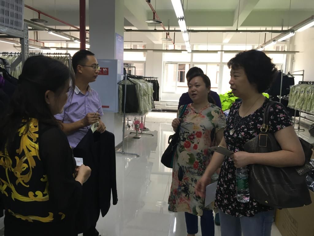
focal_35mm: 29
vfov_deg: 48.2
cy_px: 118
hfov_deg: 61.7
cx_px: 157
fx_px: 263
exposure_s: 1/33
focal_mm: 4.15
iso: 64
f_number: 2.2
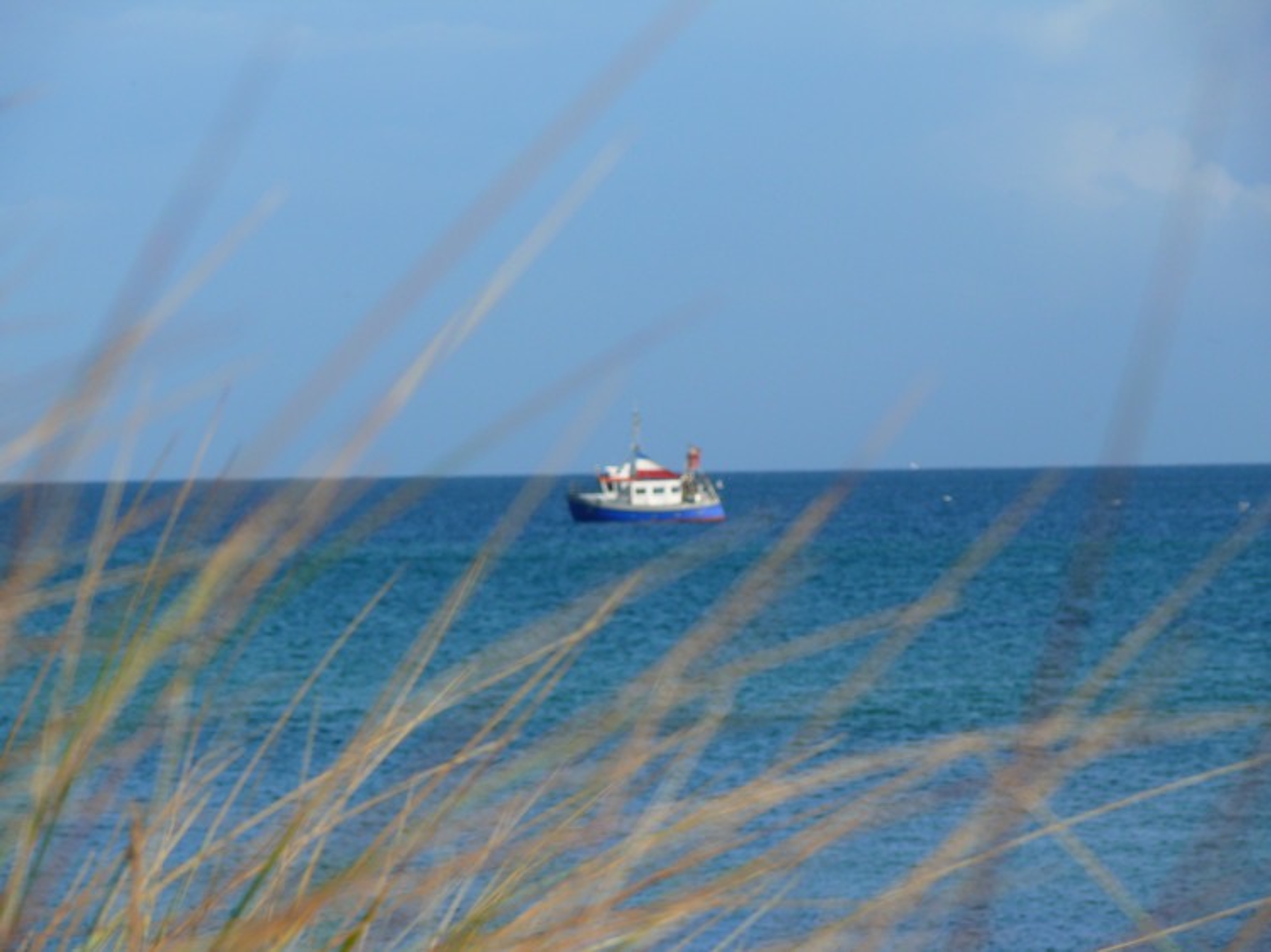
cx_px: 636
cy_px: 476
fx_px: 8185
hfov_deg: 8.9
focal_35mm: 223
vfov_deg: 6.7
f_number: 5
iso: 100
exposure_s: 1/250
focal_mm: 47.1
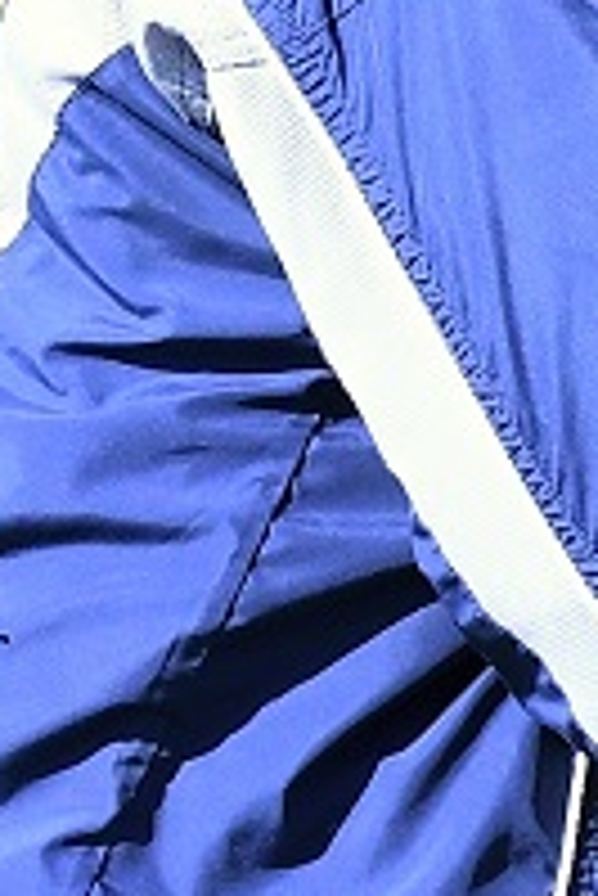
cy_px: 221
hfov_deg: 2.6
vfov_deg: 3.9
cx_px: 1774
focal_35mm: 529
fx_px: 13166
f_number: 5.6
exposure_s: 1/1000
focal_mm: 75
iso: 450
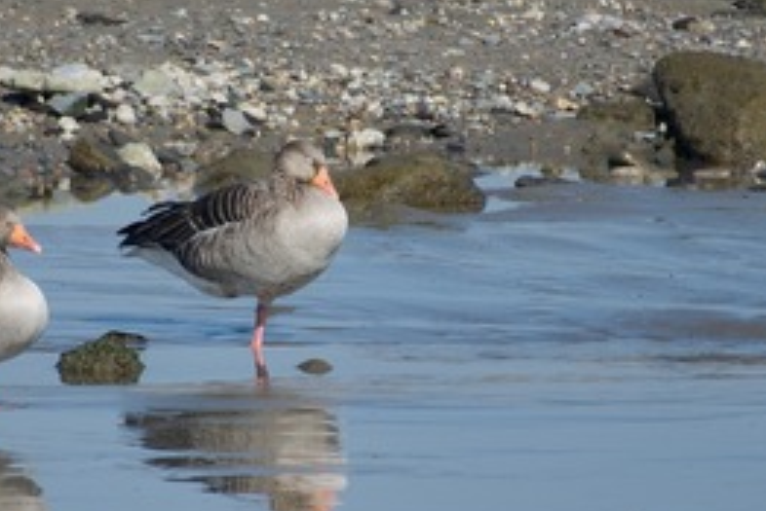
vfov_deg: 1.3
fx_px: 22417
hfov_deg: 2.0
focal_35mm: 1053
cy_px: 251
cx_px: 266
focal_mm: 220
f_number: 4
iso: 100
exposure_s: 1/1250
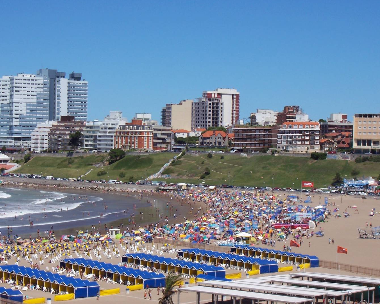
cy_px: 151
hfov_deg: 17.9
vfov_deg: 14.4
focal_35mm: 107
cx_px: 186
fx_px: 1203
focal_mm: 16.8
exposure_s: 1/350
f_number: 9.5
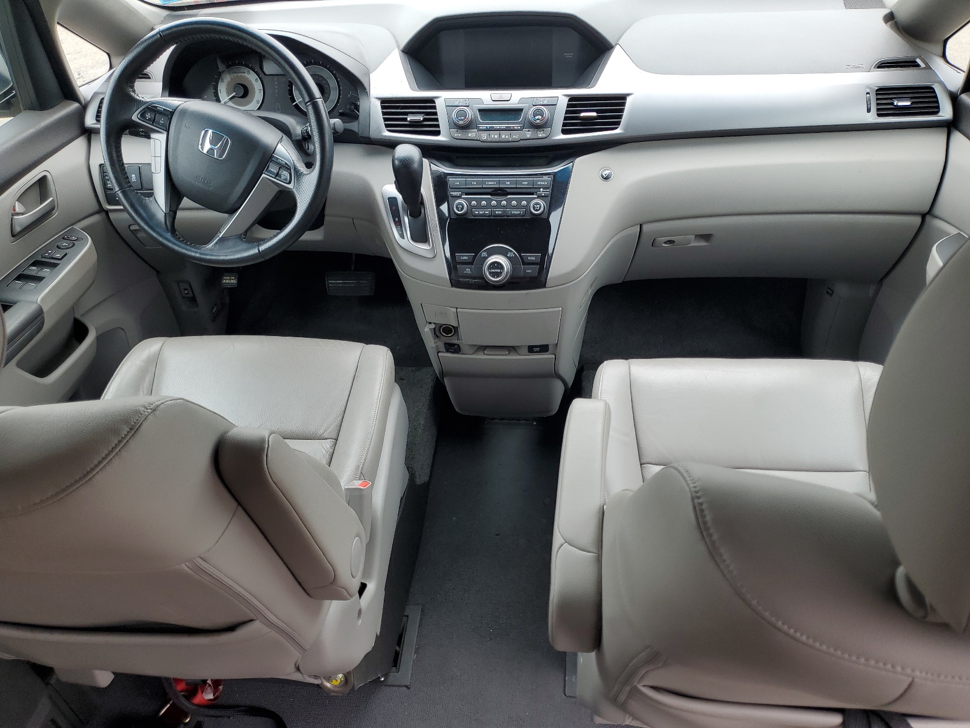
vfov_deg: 53.1
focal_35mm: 26
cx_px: 485
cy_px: 364
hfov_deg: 67.3
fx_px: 729
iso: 50
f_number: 1.5
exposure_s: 1/238
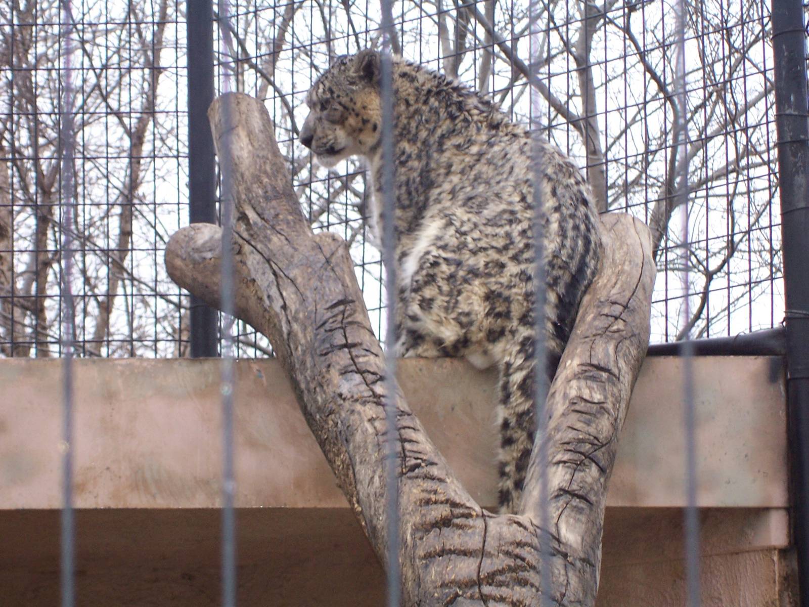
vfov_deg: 8.5
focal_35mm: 175
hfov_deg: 11.3
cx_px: 404
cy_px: 304
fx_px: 4090
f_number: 4.9
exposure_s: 1/180
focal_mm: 30
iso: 140
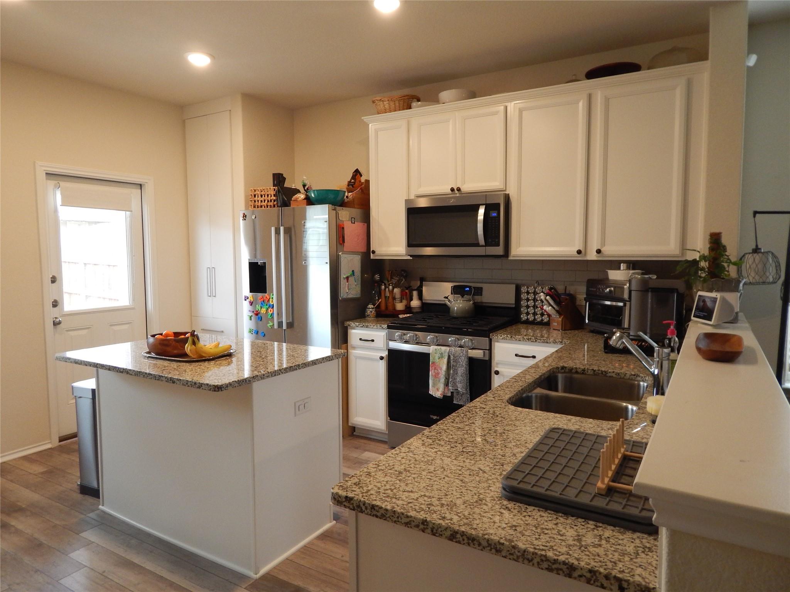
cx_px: 395
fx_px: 525
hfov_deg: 73.9
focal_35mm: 23
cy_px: 296
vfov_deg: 58.9
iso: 220
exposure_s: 1/30
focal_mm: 4
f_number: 3
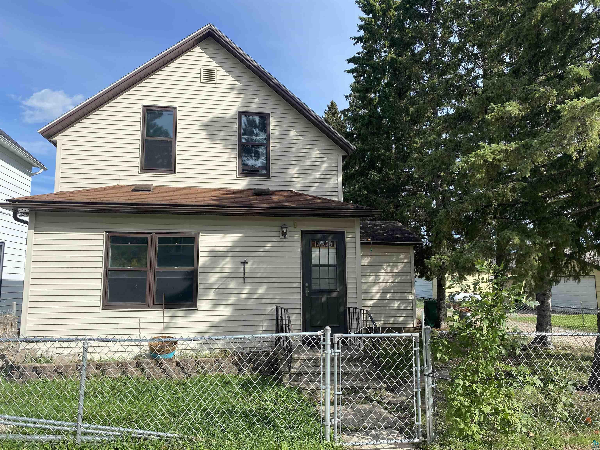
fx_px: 451
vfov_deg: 53.1
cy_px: 225
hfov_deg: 67.3
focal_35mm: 26
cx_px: 300
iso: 32
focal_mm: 4.25
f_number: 1.8
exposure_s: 1/2315
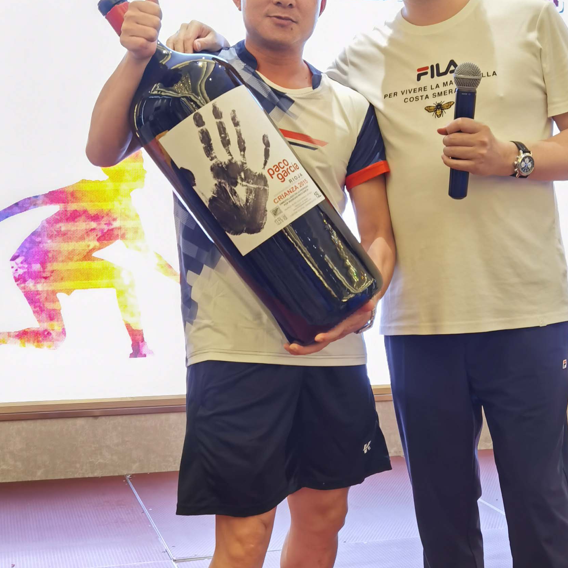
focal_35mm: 59
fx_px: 1095
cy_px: 222
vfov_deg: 29.0
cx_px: 361
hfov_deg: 28.9
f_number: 1.9
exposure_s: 1/54.9
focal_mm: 6.71
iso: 50
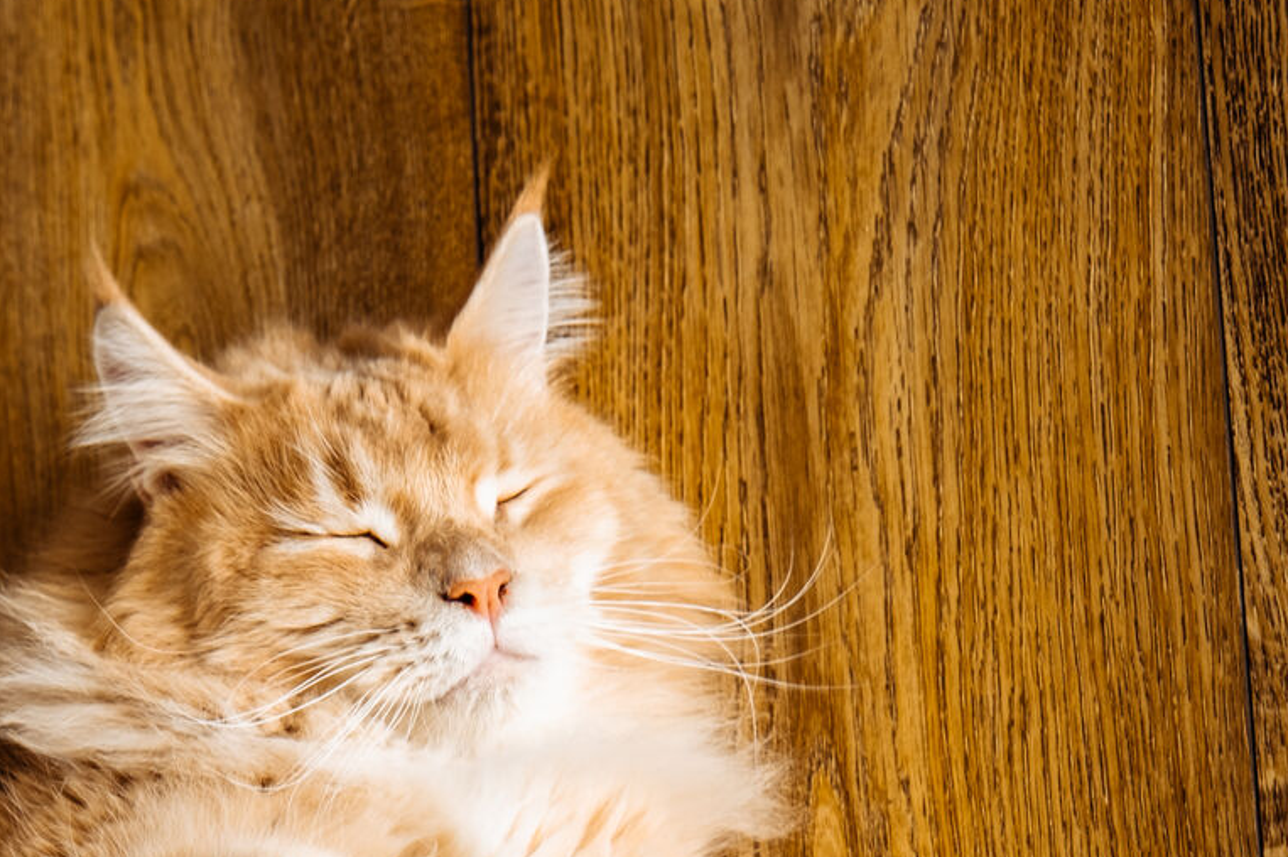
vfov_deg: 10.2
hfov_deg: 15.2
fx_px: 4792
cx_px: 245
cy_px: 775
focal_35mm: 134
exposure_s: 1/15
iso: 160
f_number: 4
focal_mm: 48.5
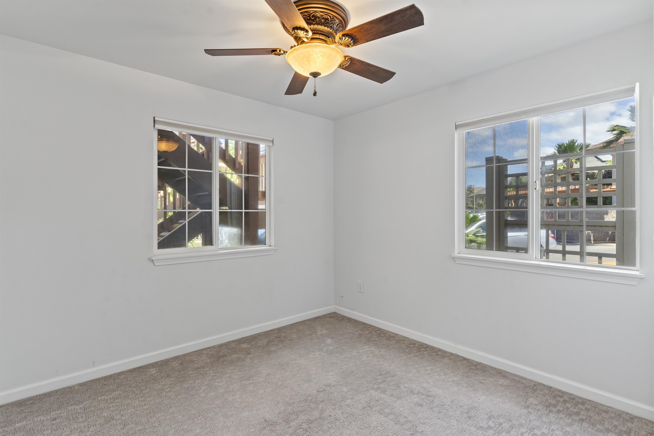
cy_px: 218
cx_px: 327
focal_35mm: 17
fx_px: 309
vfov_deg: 70.4
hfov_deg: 93.3
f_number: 8
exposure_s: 1/2
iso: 100
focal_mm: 17
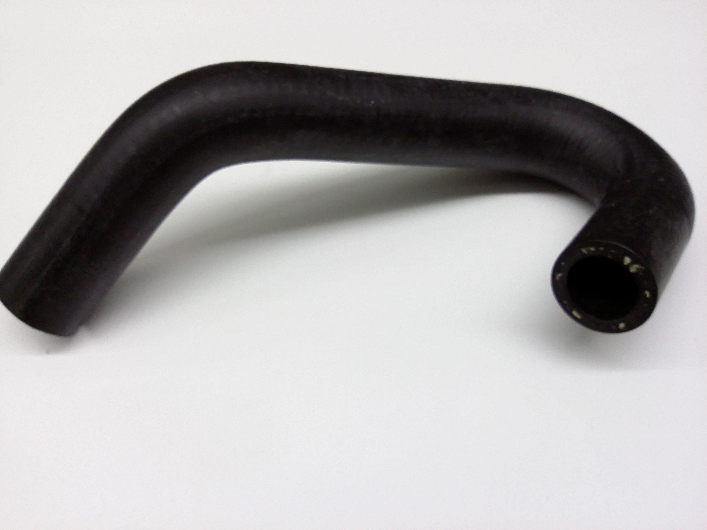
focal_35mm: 32
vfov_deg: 44.2
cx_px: 354
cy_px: 265
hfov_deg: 56.8
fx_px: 654
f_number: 2.4
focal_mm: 3.4
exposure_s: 1/24
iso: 200
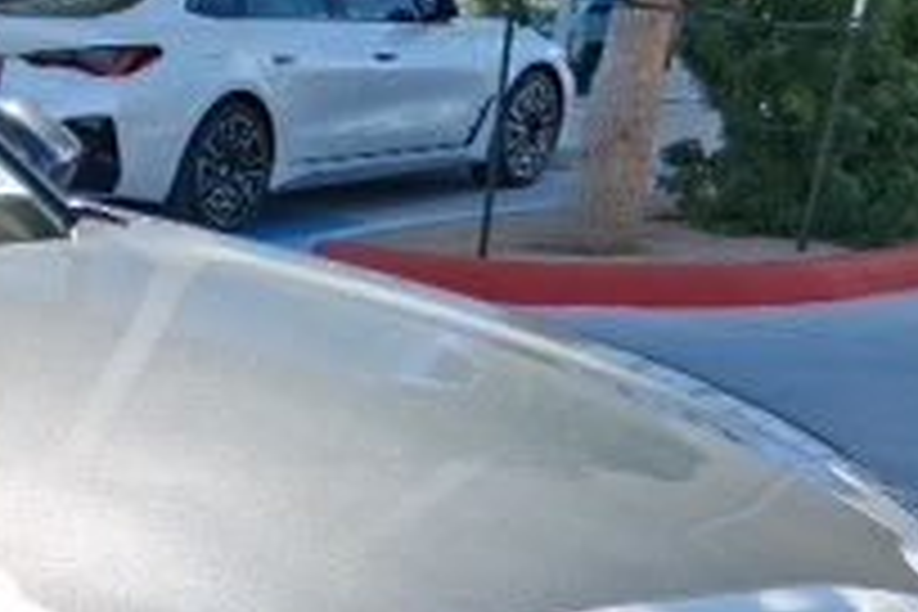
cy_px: 806
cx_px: -248
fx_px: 2167
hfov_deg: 21.8
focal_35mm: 85
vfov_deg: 15.3
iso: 25
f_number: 1.8
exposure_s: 1/543
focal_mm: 3.98
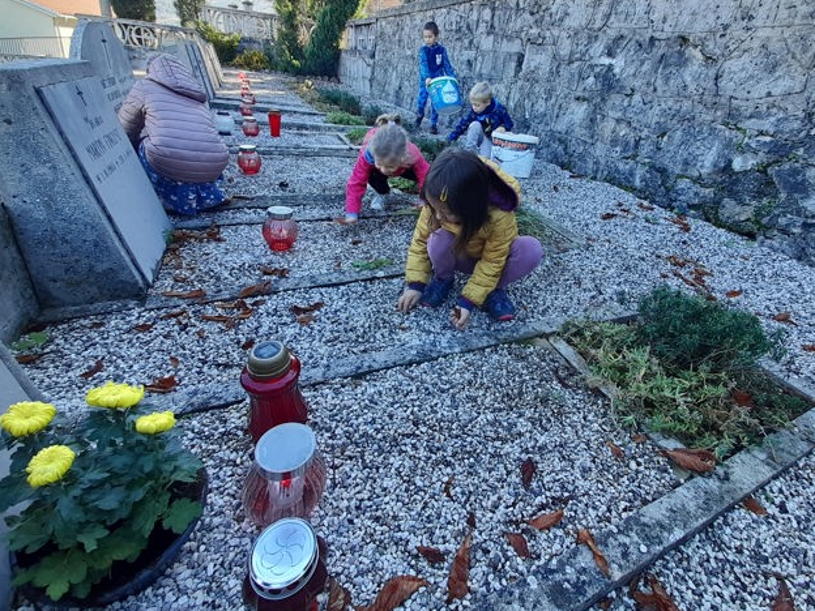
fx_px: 377
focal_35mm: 16
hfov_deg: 94.0
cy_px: 248
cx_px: 457
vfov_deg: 77.3
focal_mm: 1.42
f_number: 2.2
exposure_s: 1/100
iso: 50
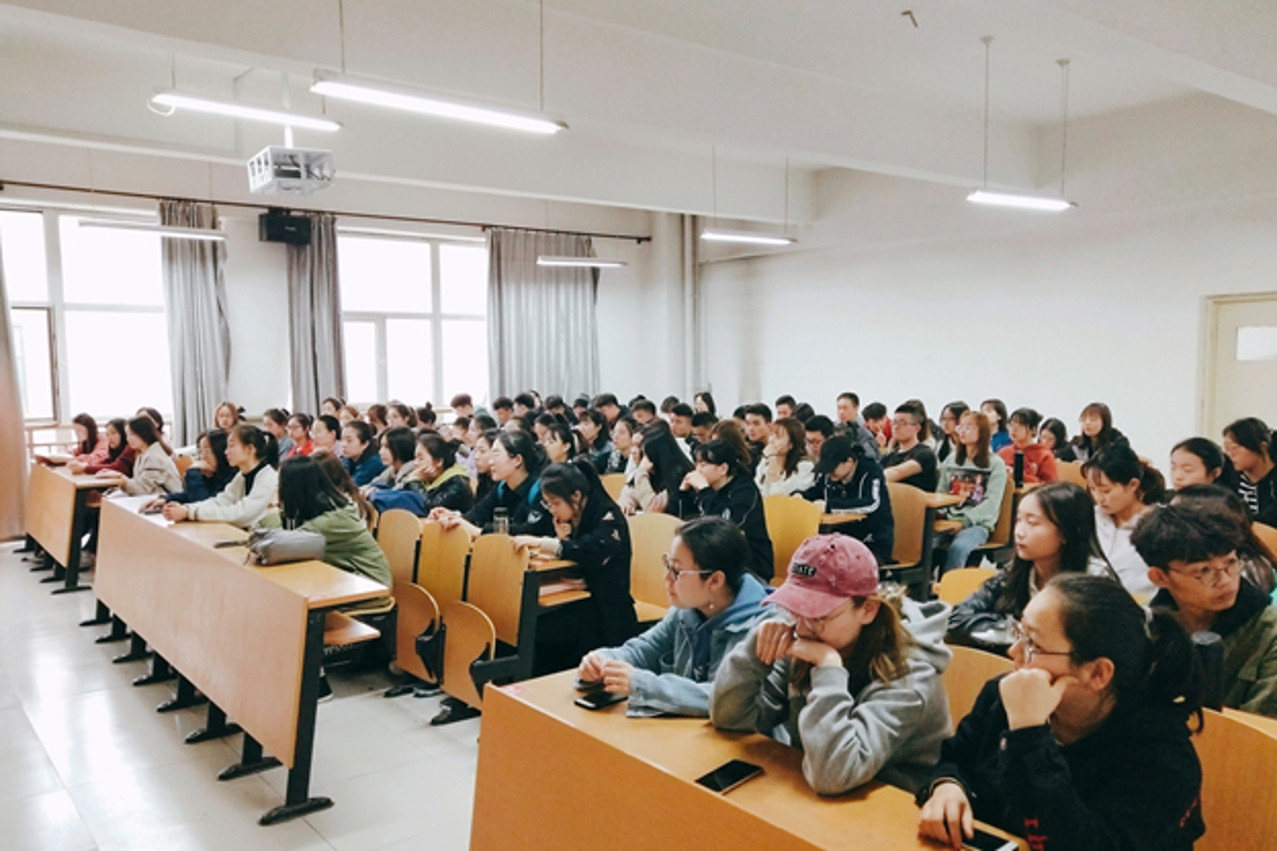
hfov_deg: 58.7
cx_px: 634
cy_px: 456
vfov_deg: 41.1
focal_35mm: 32
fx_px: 1135
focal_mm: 3.95
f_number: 1.8
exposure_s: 1/50
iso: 305
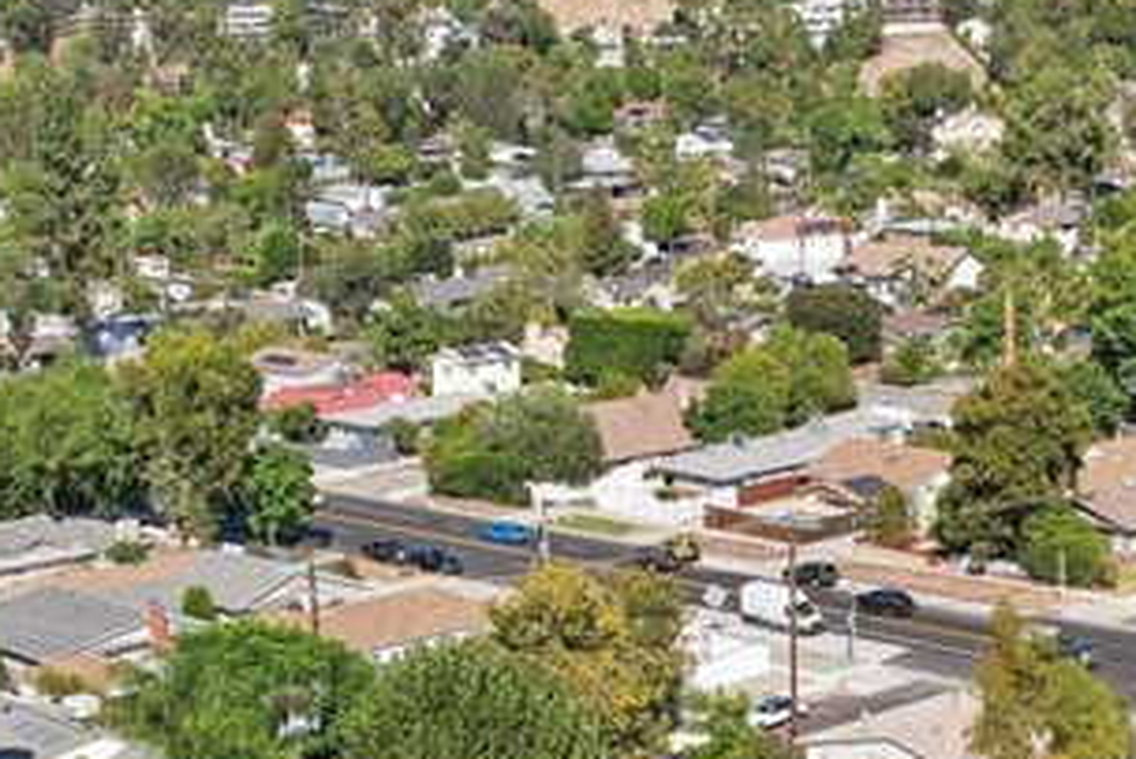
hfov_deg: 27.1
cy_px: 744
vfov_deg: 18.0
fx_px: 2336
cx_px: 792
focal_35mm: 74
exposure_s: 1/2000
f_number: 2.8
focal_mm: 8.4
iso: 120
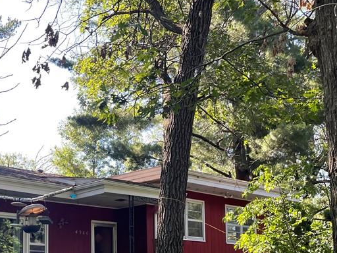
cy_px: 235
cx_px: 55
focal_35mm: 50
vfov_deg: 27.9
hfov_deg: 36.5
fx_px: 487
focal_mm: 5.1
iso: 32
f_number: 1.6
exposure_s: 1/248
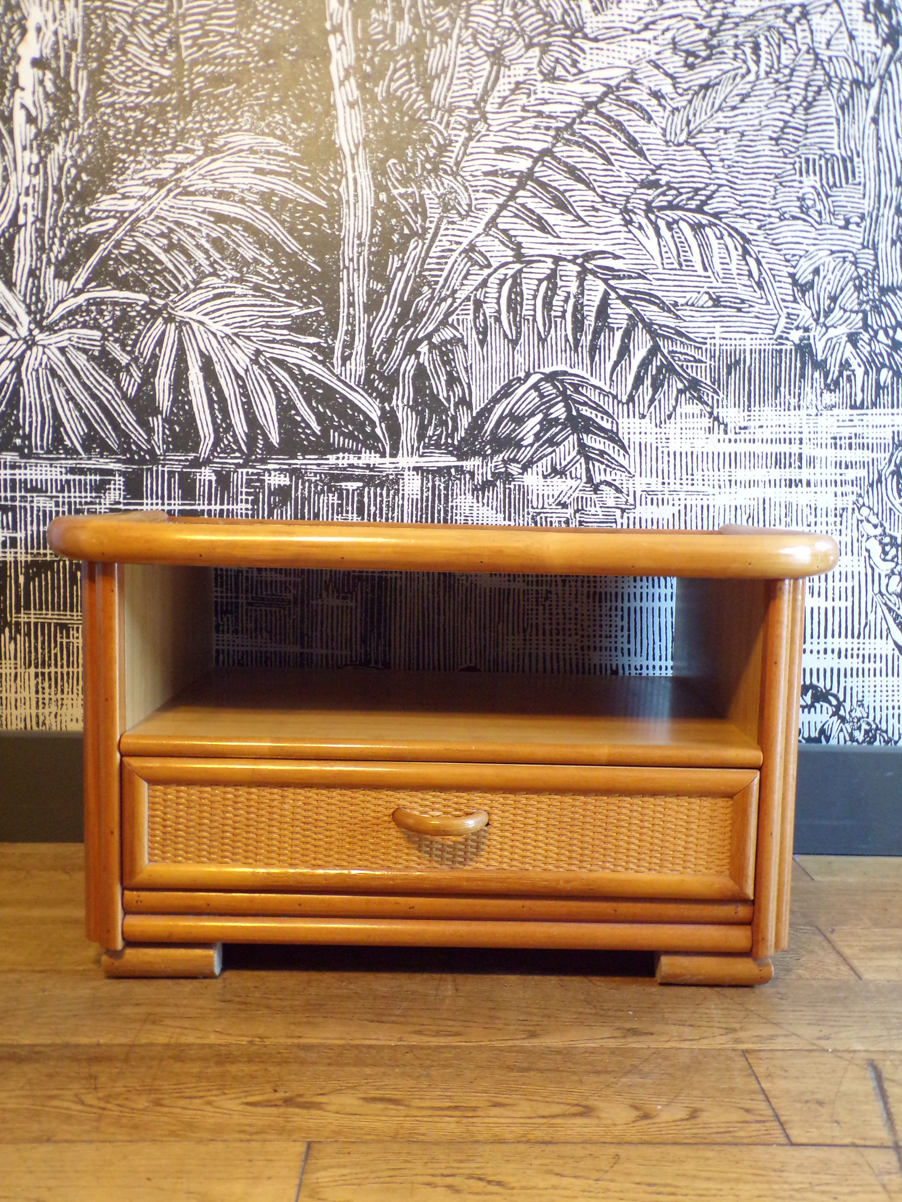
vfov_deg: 56.8
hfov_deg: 44.2
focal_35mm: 32
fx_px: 1112
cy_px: 601
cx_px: 451
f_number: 3.2
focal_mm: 5.8
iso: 400
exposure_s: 1/14
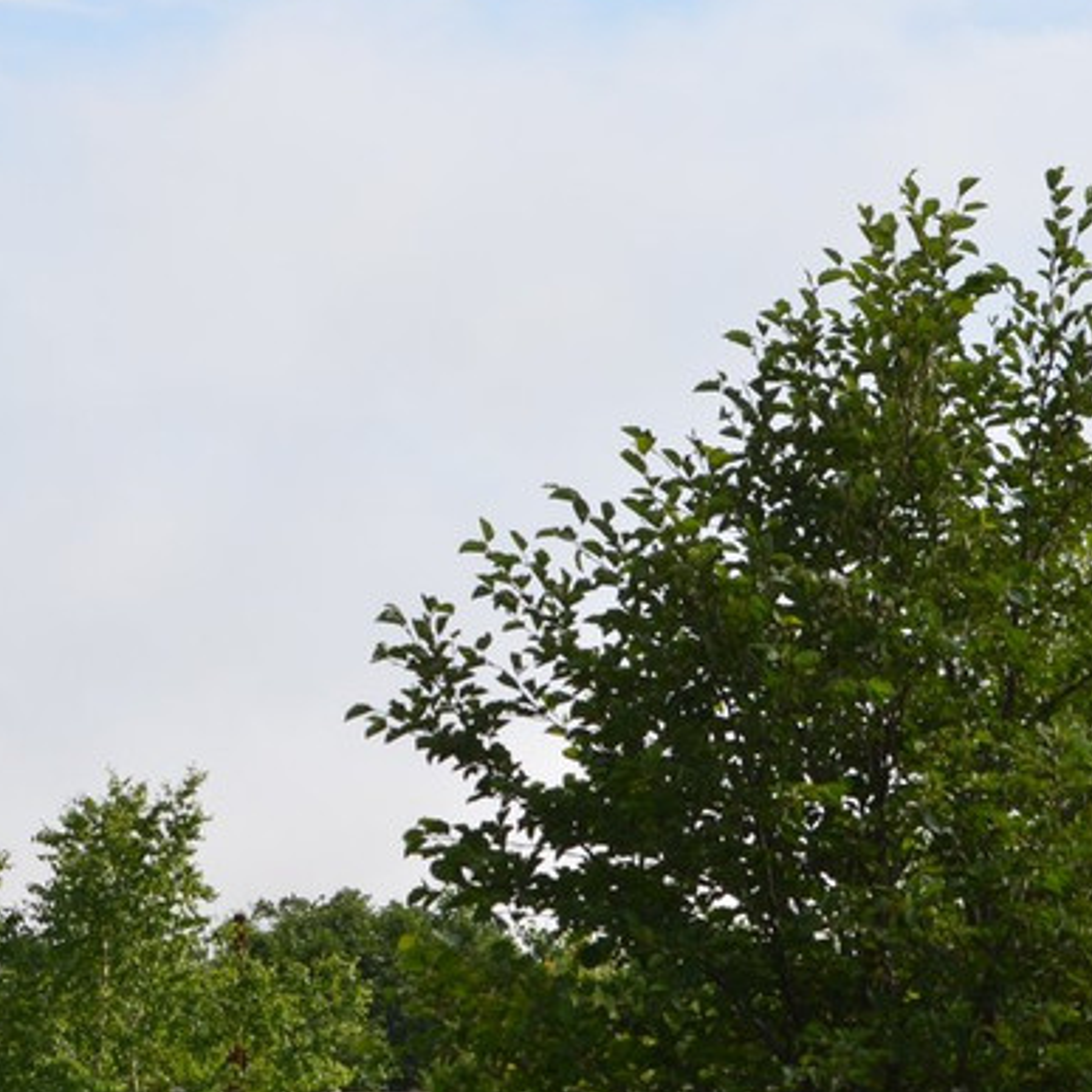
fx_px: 7792
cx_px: 59
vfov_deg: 8.0
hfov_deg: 8.0
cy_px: 973
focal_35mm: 218
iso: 100
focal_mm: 55
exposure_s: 1/250
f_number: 8
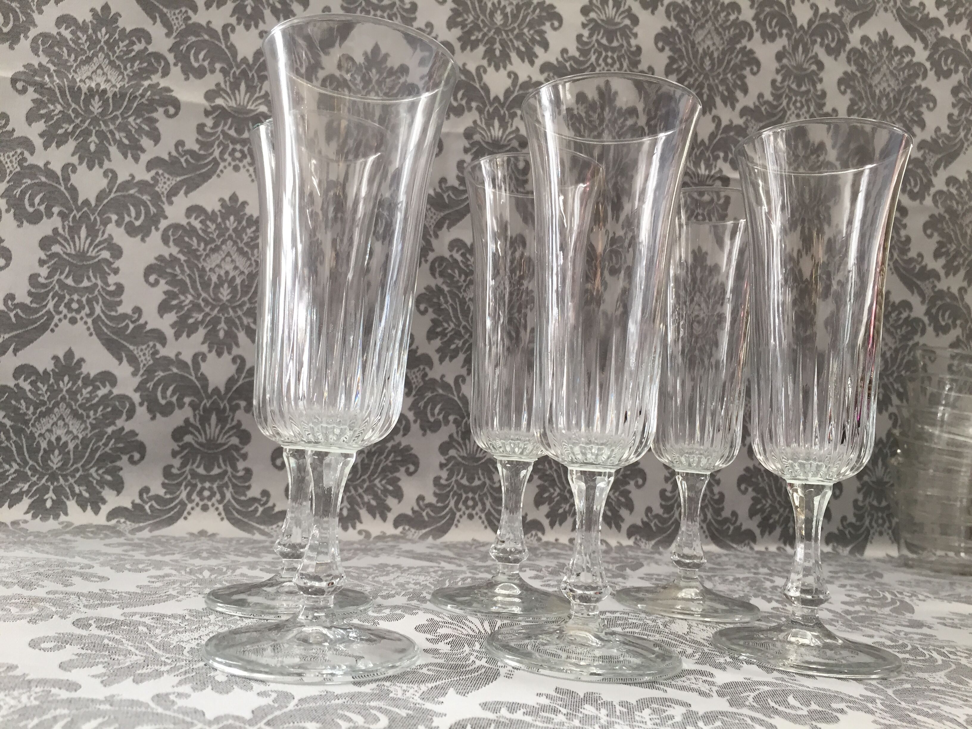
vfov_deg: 48.2
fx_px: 814
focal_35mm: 29
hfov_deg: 61.7
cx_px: 486
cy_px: 364
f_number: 2.2
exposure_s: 1/33
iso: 32
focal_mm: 4.15
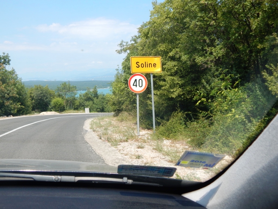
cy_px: 104
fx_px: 273
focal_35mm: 34
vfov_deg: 41.8
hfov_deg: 54.0
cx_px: 139
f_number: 3.3
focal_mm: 6.1
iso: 125
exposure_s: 1/800
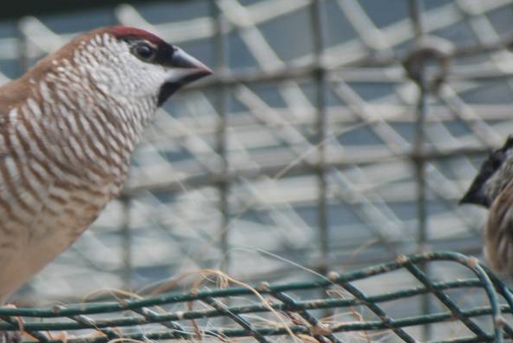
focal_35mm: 975
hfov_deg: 2.1
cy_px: 245
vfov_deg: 1.4
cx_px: -77
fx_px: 13904
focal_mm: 240
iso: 220
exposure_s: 1/125
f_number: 5.3
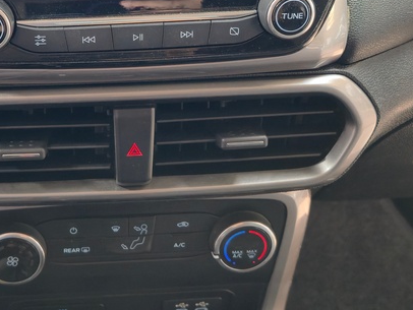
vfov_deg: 25.1
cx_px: 92
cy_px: 99
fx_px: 692
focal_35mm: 58
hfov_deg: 32.4
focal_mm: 6.3
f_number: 1.7
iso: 160
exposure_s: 1/60
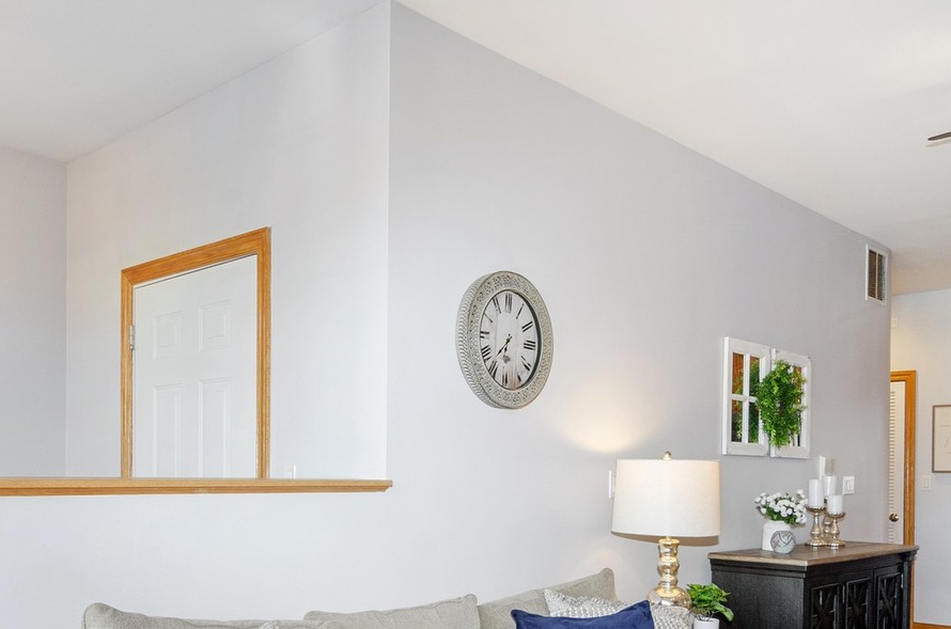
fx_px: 870
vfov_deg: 38.2
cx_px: 398
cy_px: 510
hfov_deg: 57.0
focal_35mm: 33
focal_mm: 12
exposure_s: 1/8
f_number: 8
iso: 200
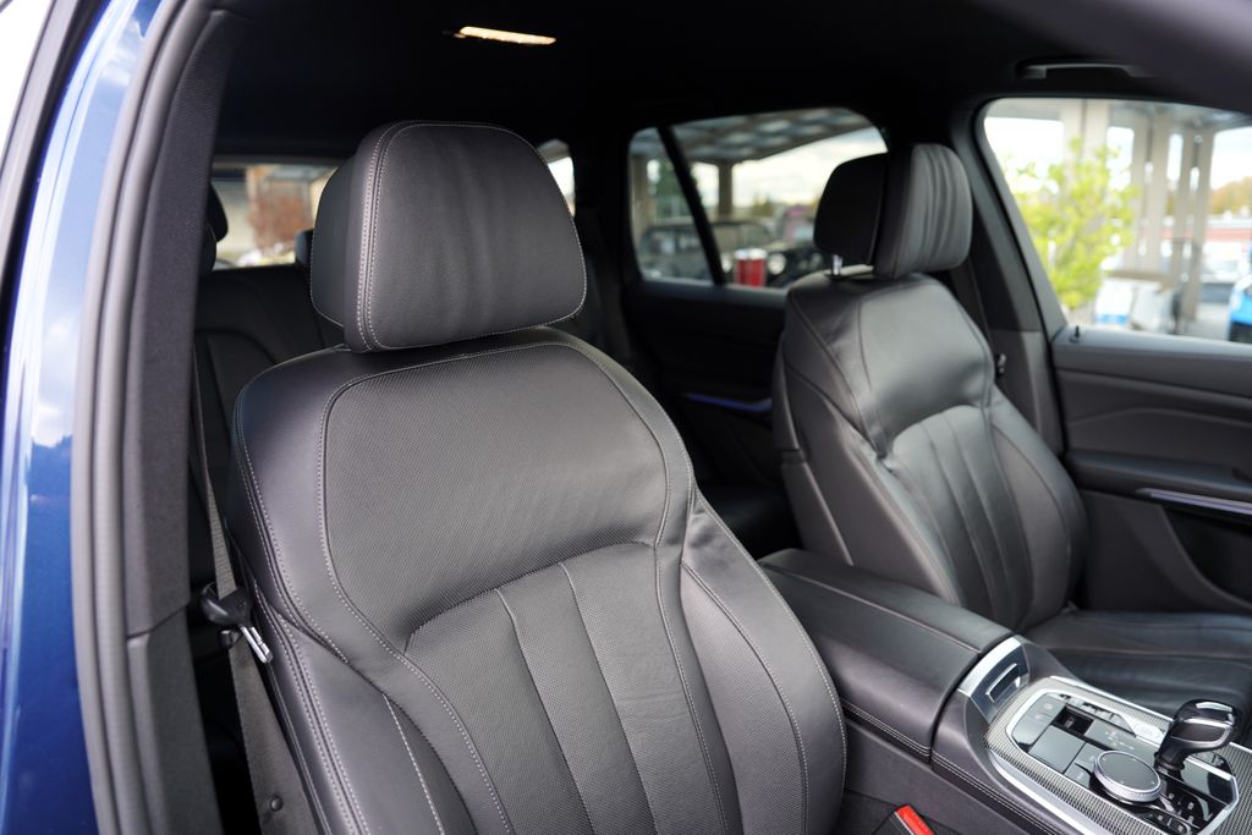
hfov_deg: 73.7
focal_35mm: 24
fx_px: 835
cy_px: 418
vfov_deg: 53.1
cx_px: 626
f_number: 3.2
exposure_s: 1/40
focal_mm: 24
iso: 100
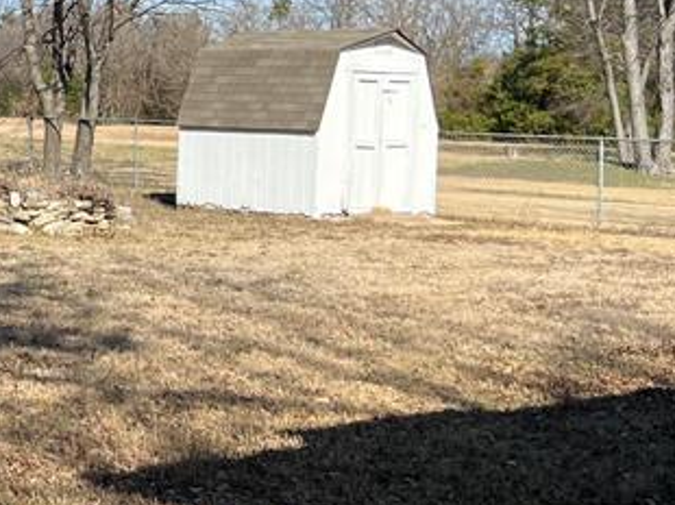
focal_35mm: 86
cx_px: -113
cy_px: 152
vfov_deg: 17.1
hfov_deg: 21.3
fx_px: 1676
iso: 50
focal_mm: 5.7
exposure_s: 1/3968
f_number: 1.5
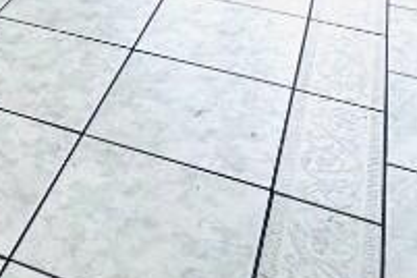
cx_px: -31
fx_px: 857
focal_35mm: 74
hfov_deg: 25.5
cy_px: -390
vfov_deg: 13.5
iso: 40
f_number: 2.2
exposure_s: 1/518
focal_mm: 2.22
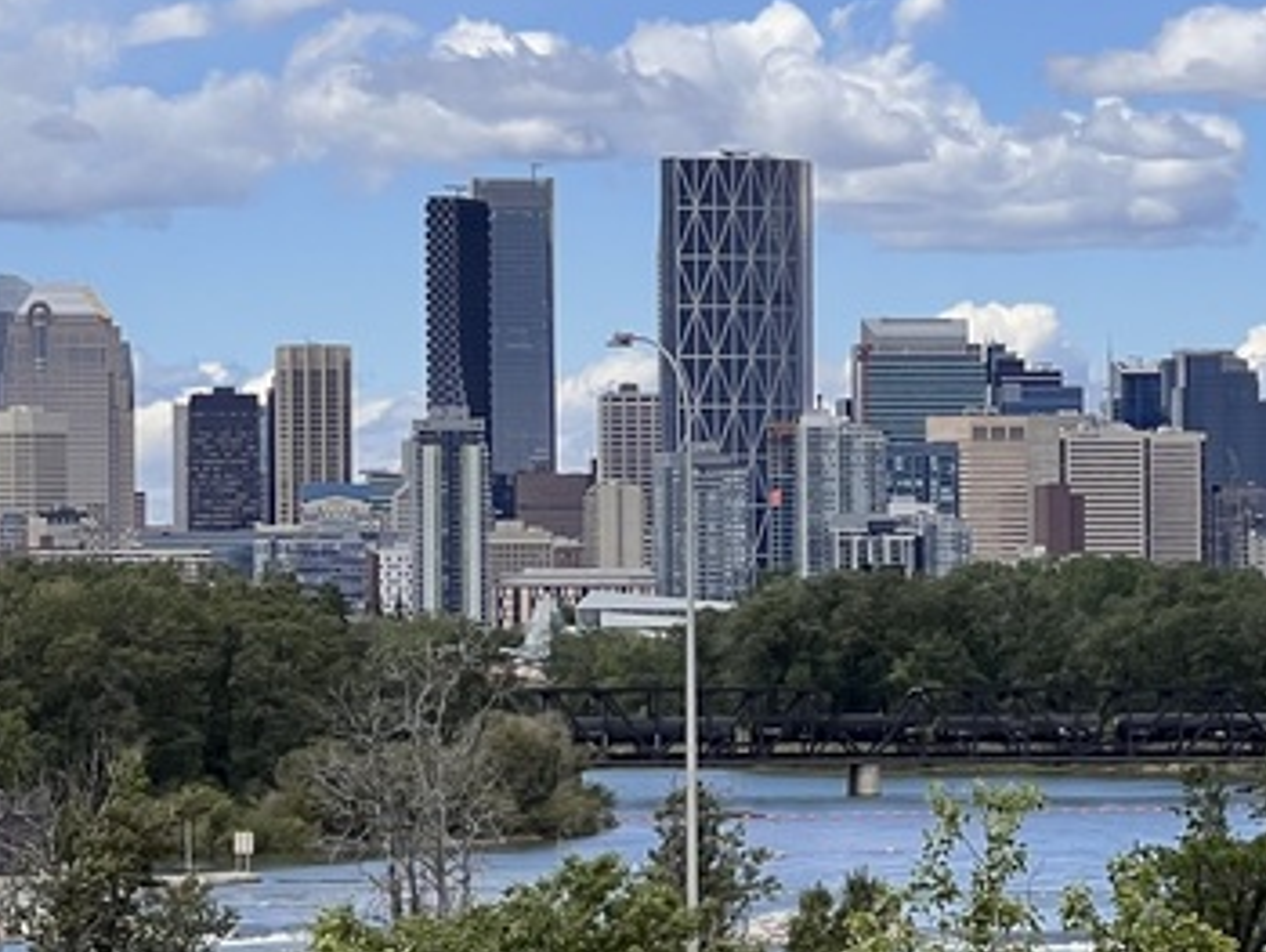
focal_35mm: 225
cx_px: 177
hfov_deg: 8.8
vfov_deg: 6.6
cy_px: 641
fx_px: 8234
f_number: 2.8
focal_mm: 9
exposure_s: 1/1309
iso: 32
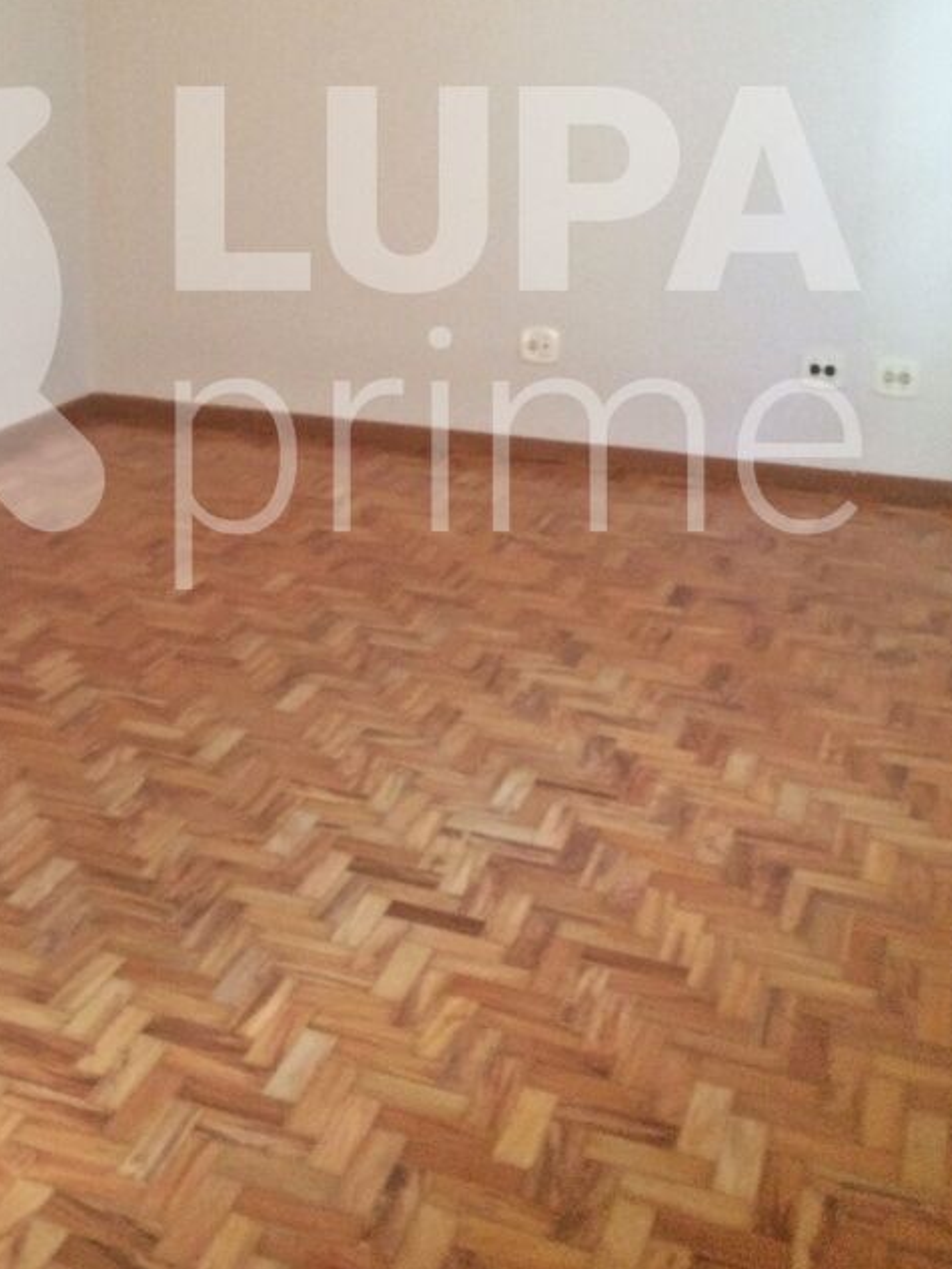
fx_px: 1613
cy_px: 339
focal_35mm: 44
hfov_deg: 32.4
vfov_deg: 41.8
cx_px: 261
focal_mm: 4.15
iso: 250
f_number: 2.2
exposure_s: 1/30
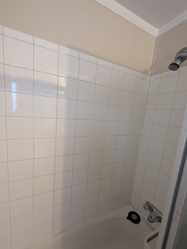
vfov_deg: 106.2
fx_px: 94
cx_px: 89
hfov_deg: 89.9
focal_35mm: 13
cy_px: 128
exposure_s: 1/24
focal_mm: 2.23
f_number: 1.95
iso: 245
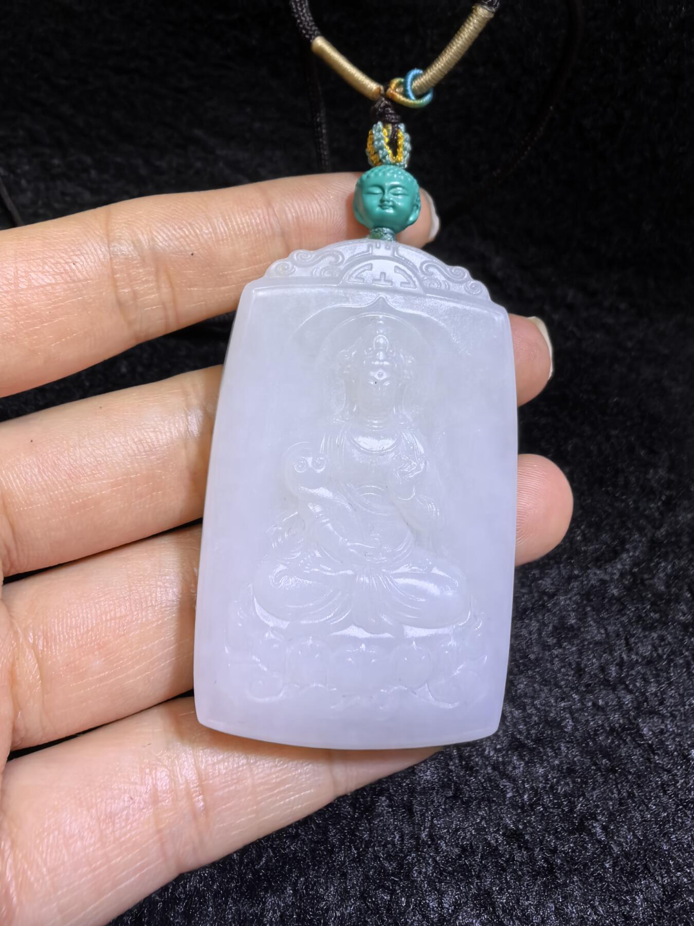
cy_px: 463
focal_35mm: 27
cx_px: 347
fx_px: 722
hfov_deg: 51.4
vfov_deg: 65.3
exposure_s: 1/100
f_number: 2.2
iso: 160
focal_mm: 1.95
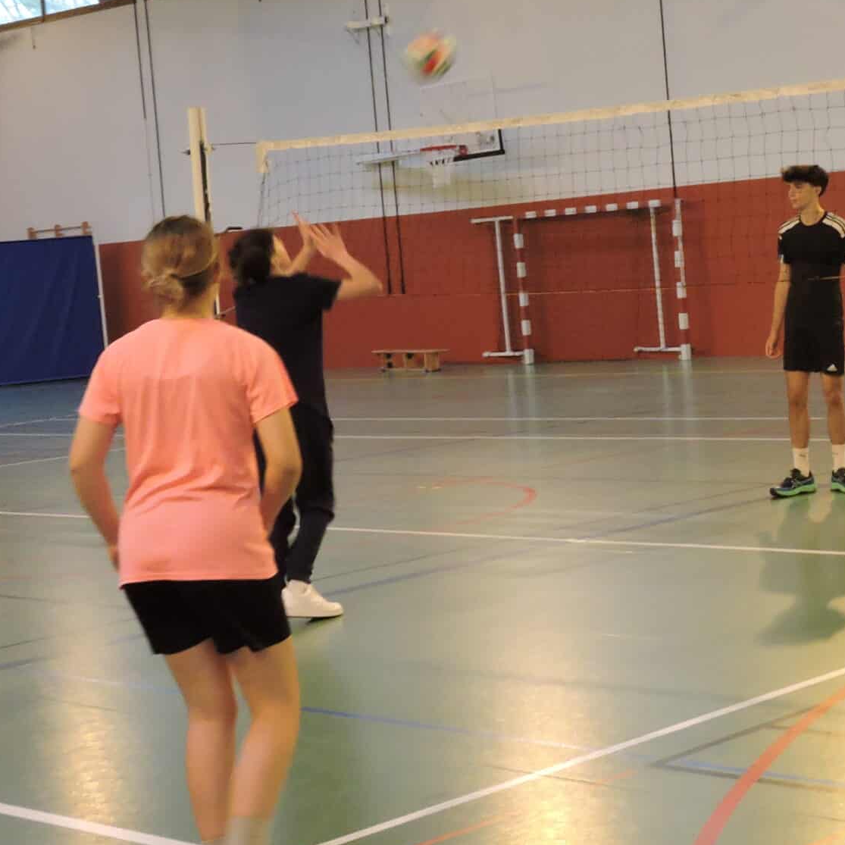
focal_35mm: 71
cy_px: 330
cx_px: 953
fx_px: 1961
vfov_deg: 24.3
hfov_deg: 22.8
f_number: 3.8
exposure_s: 1/60
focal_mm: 6.3
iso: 640
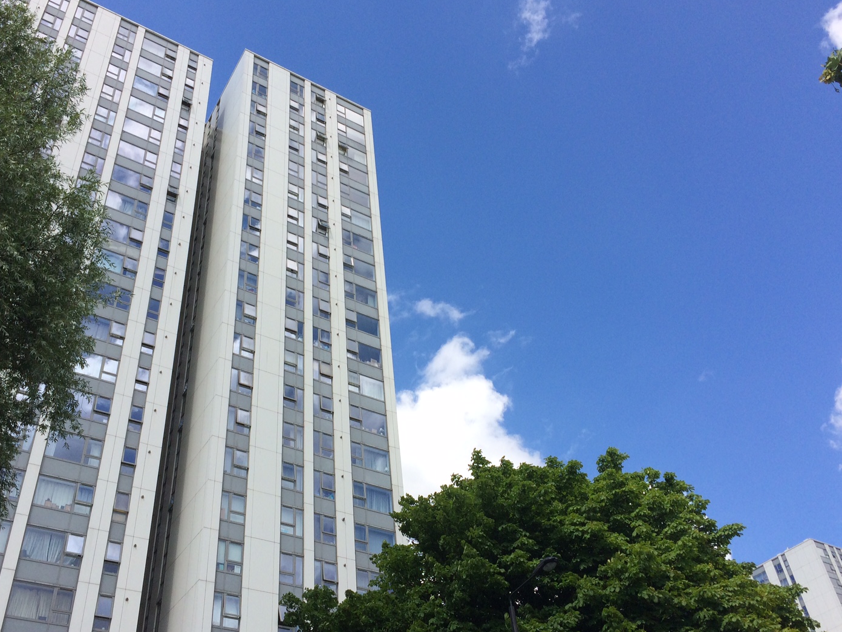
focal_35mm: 34
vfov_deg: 41.8
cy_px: 337
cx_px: 388
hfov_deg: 53.9
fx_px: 827
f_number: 2.2
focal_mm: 4.15
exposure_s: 1/2053
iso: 32
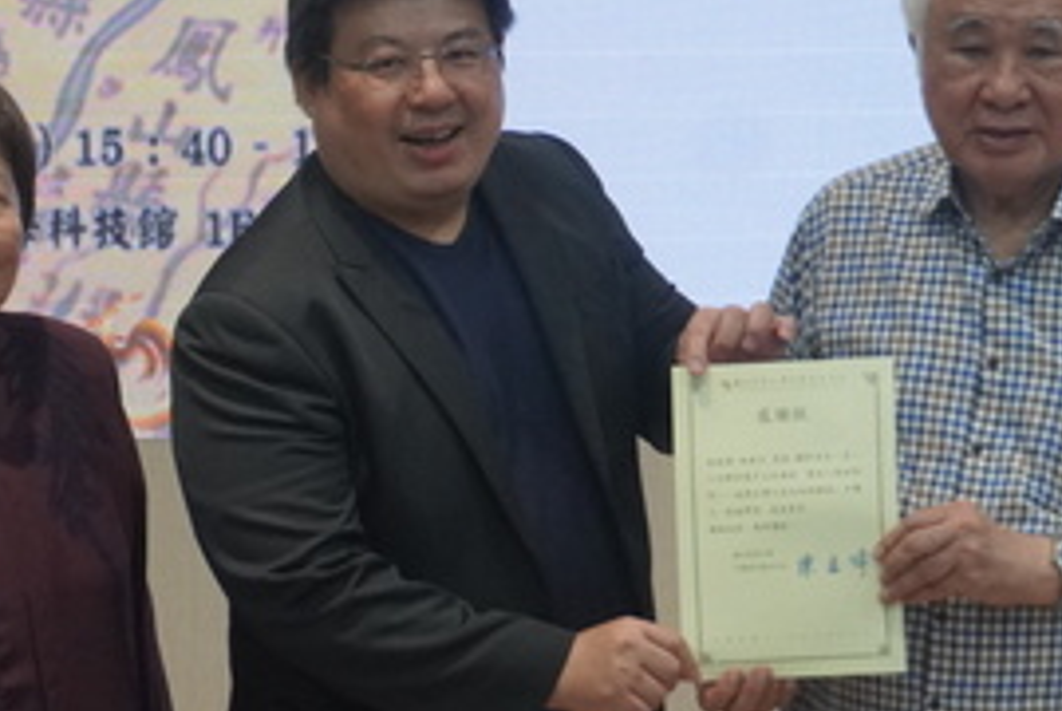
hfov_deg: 10.5
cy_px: 255
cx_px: 640
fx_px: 5759
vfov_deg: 7.1
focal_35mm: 195
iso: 2500
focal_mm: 50
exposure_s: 1/160
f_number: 5.6
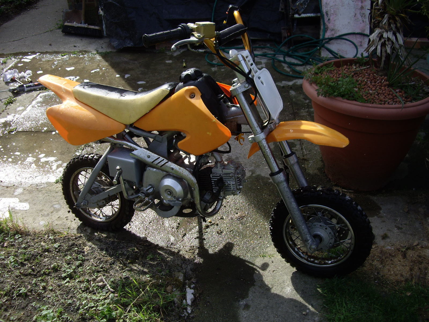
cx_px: 214
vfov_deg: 37.7
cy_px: 161
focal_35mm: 38
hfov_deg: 49.0
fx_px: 471
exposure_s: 1/400
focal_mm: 7.9
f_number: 2.8
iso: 50
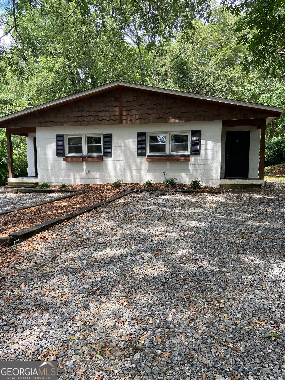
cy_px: 190
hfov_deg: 53.1
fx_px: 285
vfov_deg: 67.3
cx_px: 142
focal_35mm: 26
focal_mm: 4.25
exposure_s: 1/257
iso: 32
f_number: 1.8
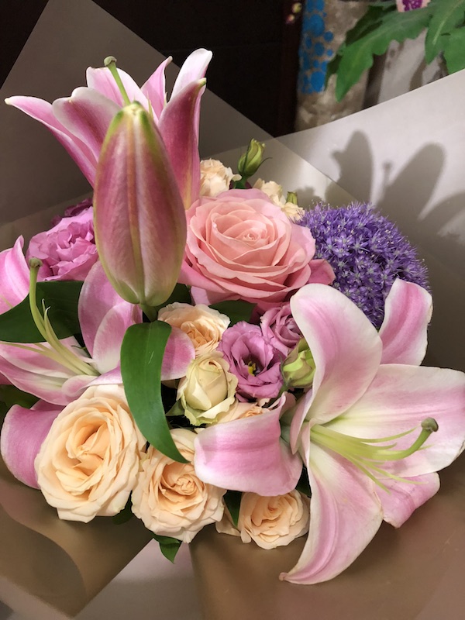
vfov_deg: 63.4
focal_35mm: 28
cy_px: 310
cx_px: 232
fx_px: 502
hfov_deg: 49.7
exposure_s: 1/13
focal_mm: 3.99
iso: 100
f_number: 1.8
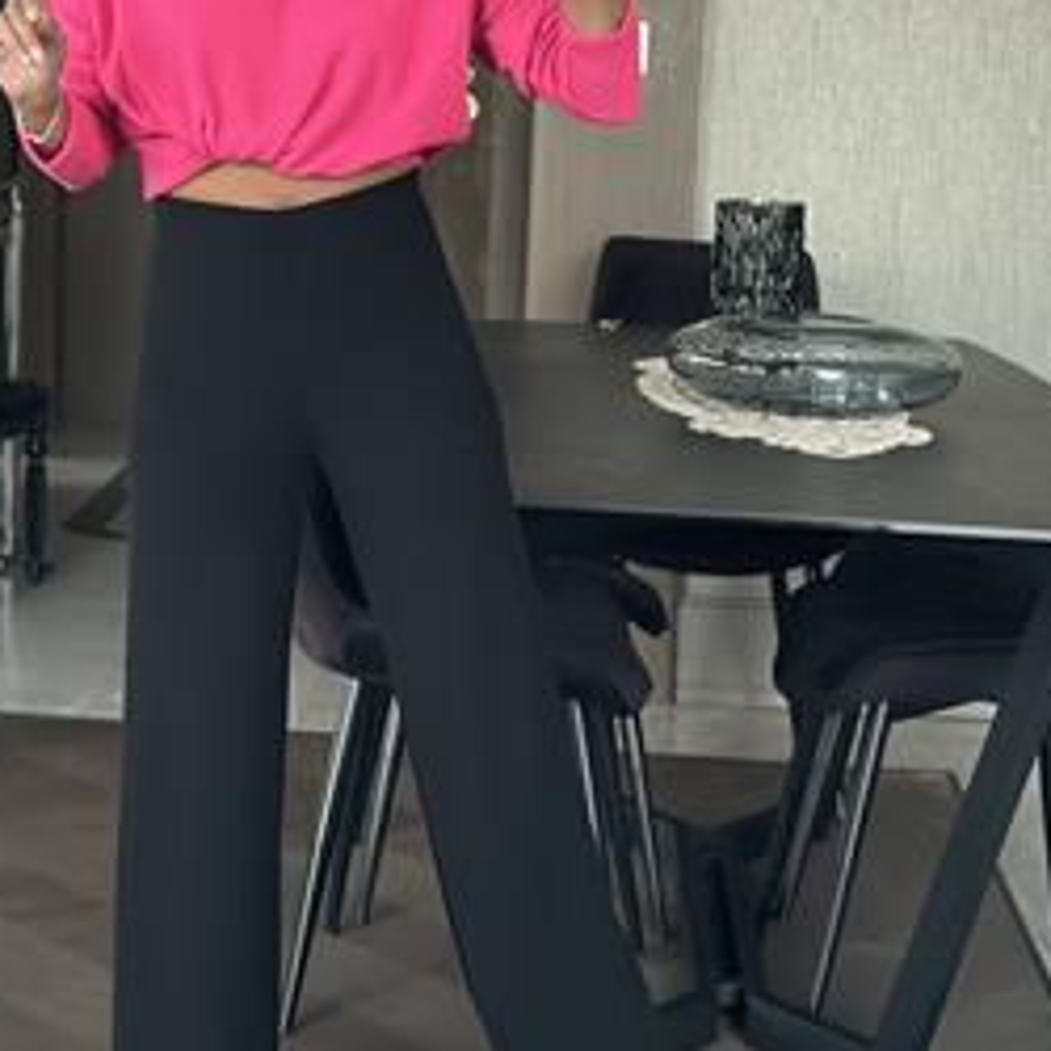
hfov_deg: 20.1
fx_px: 2954
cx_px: 332
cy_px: 374
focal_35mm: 86
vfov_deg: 20.1
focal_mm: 6.86
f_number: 1.78
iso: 800
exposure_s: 1/33
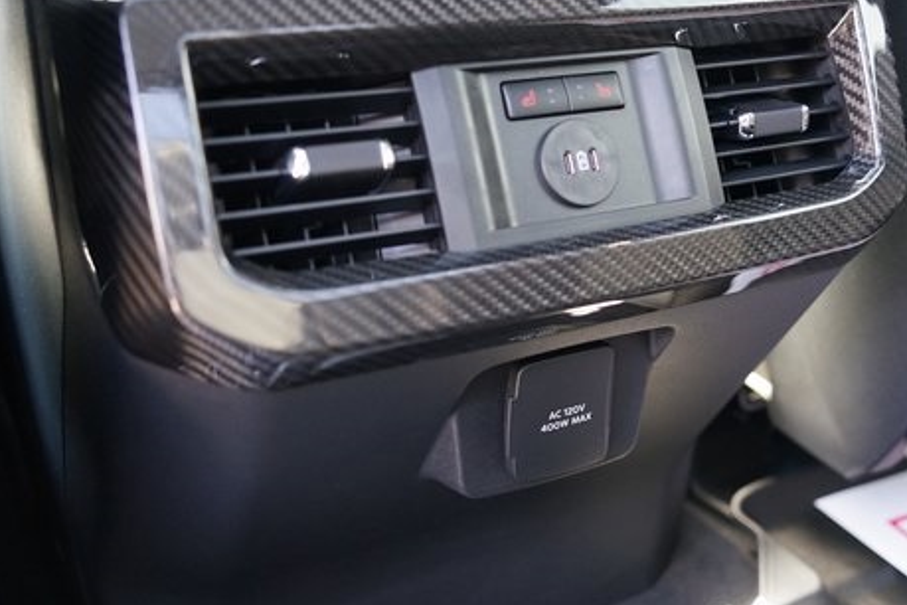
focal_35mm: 46
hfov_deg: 42.5
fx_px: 1159
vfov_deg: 29.2
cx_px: 561
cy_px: 256
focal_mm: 33
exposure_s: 1/160
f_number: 3.2
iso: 2500
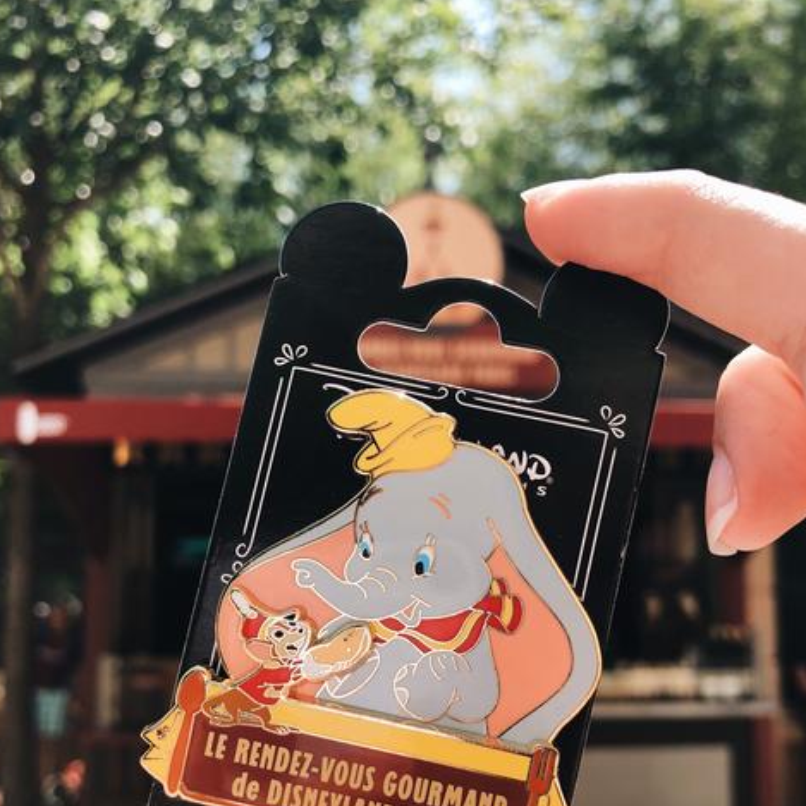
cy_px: 519
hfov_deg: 47.2
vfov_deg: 46.7
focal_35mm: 35
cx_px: 397
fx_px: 922
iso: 20
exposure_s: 1/750
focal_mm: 3.99
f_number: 1.8
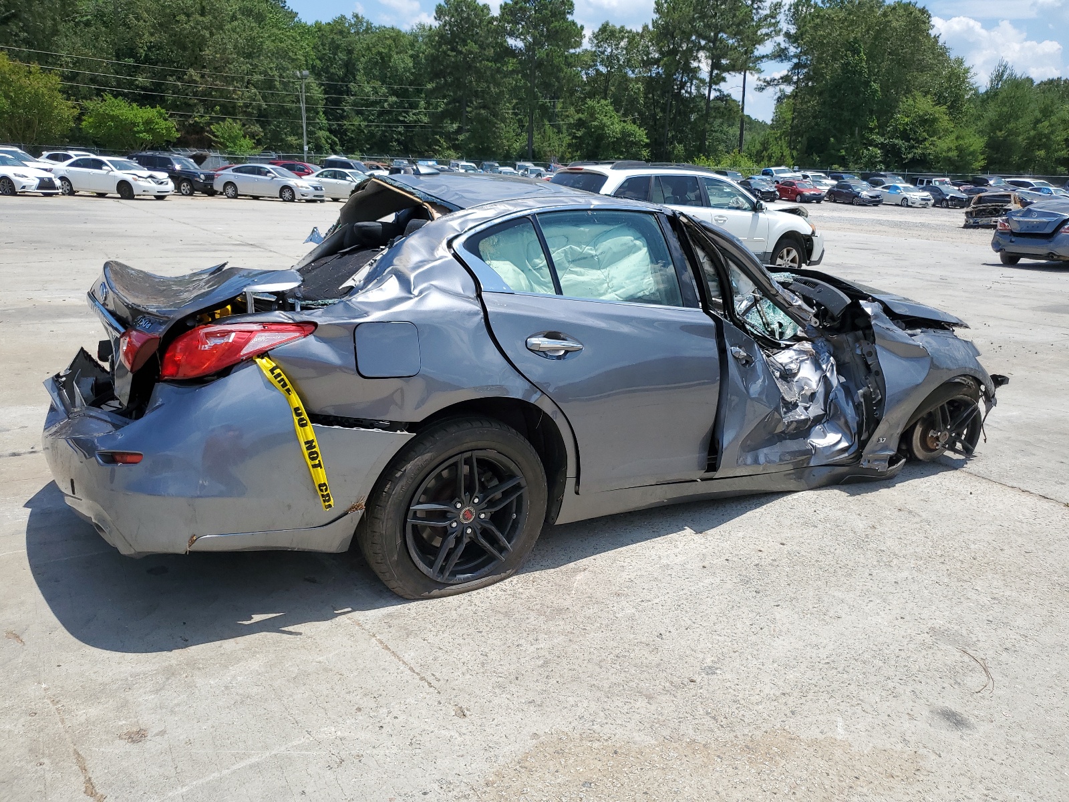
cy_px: 401
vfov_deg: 53.1
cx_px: 534
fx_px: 803
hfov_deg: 67.3
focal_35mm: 26
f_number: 1.5
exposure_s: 1/5000
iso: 50
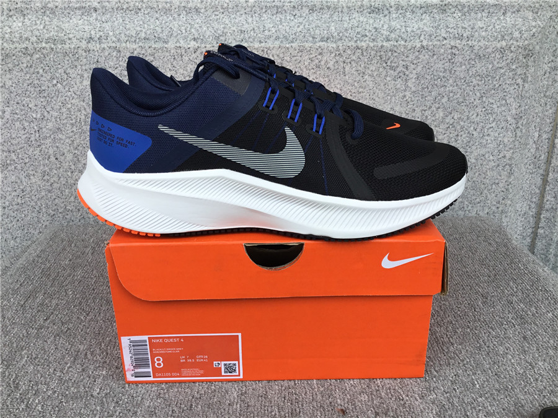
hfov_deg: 58.4
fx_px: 500
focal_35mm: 31
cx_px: 279
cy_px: 209
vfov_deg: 45.4
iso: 25
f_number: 2.4
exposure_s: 1/426
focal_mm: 3.3
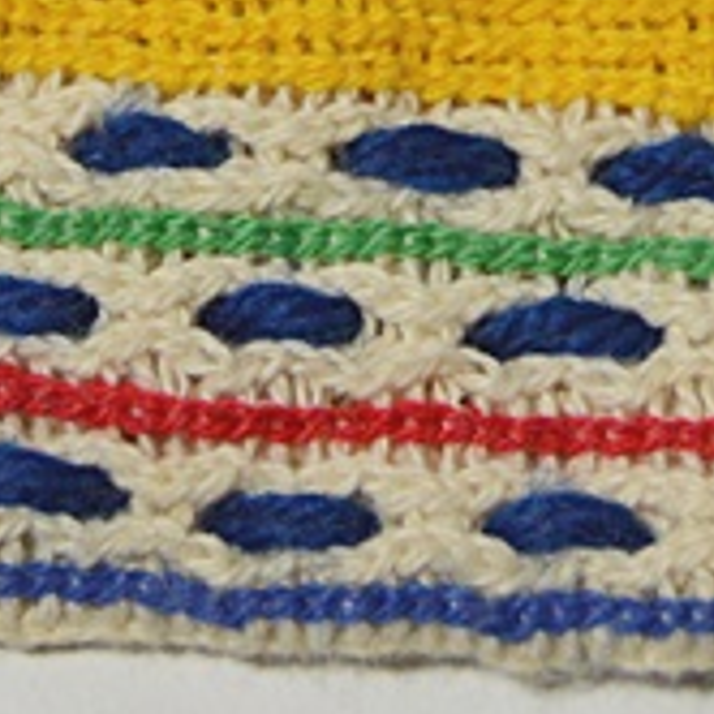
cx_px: 284
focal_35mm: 177
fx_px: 4120
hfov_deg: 9.9
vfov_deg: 9.4
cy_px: -561
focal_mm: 23
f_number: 4.5
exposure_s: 1/80
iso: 400
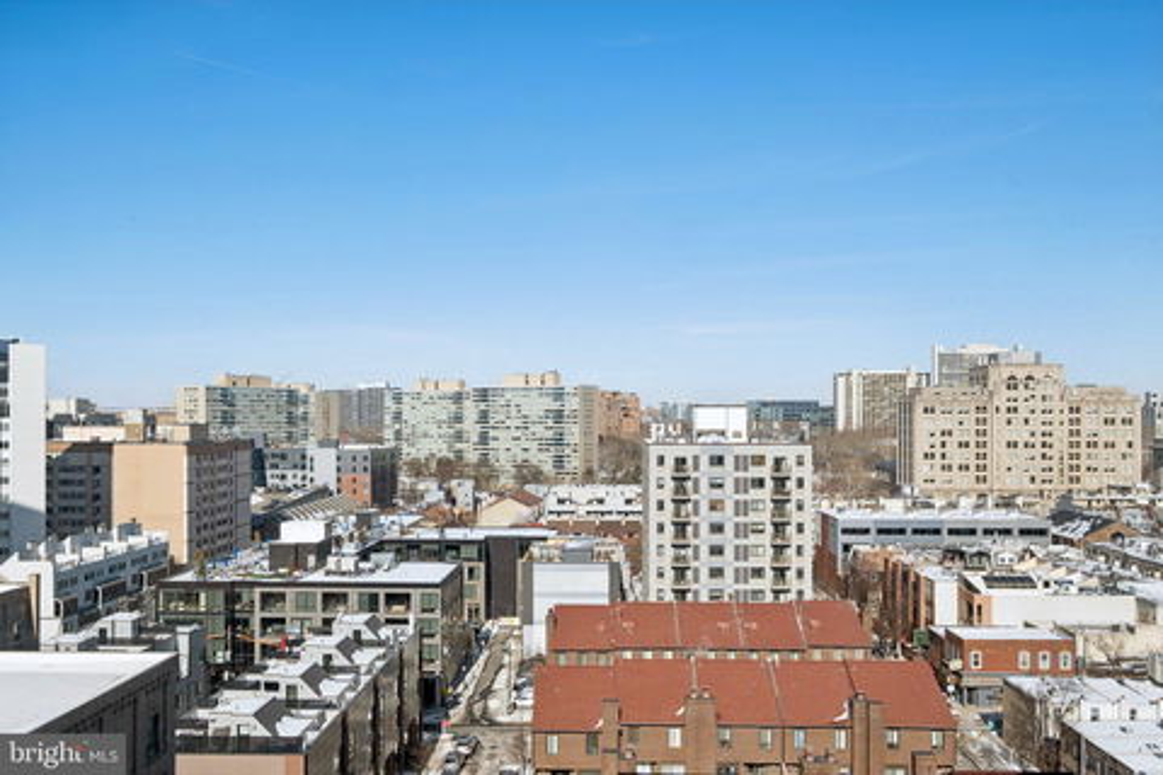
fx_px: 969
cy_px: 388
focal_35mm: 30
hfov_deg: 61.9
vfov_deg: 43.6
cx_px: 582
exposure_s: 1/1000
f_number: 8
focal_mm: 20
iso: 250
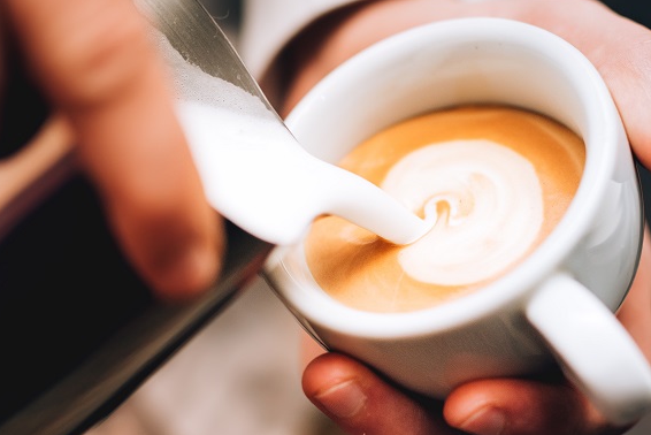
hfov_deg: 19.3
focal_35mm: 106
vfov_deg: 12.9
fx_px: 1918
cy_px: 226
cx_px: 330
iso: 500
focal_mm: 50
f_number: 2
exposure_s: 1/160
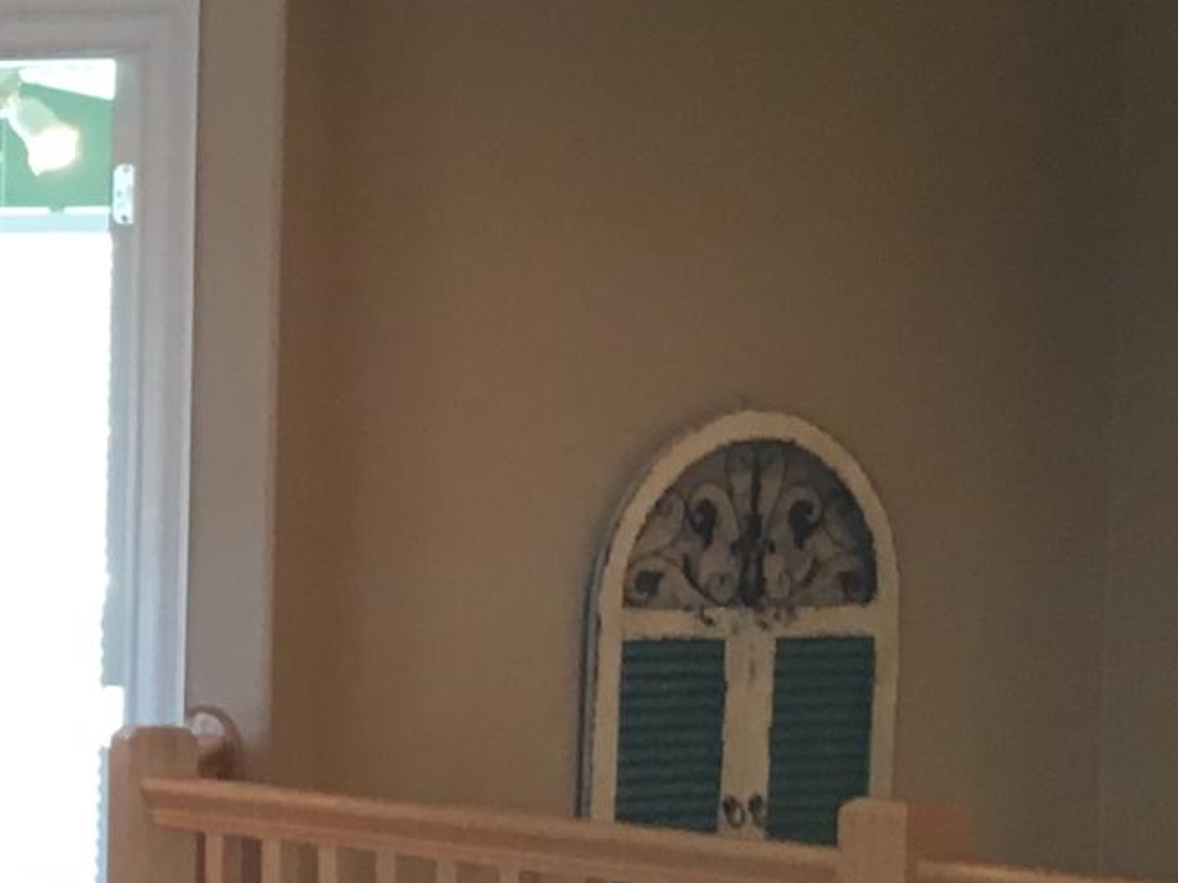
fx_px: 4491
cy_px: 676
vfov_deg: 11.2
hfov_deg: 13.6
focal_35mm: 132
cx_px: -819
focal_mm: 4.15
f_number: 2.2
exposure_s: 1/30
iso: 64
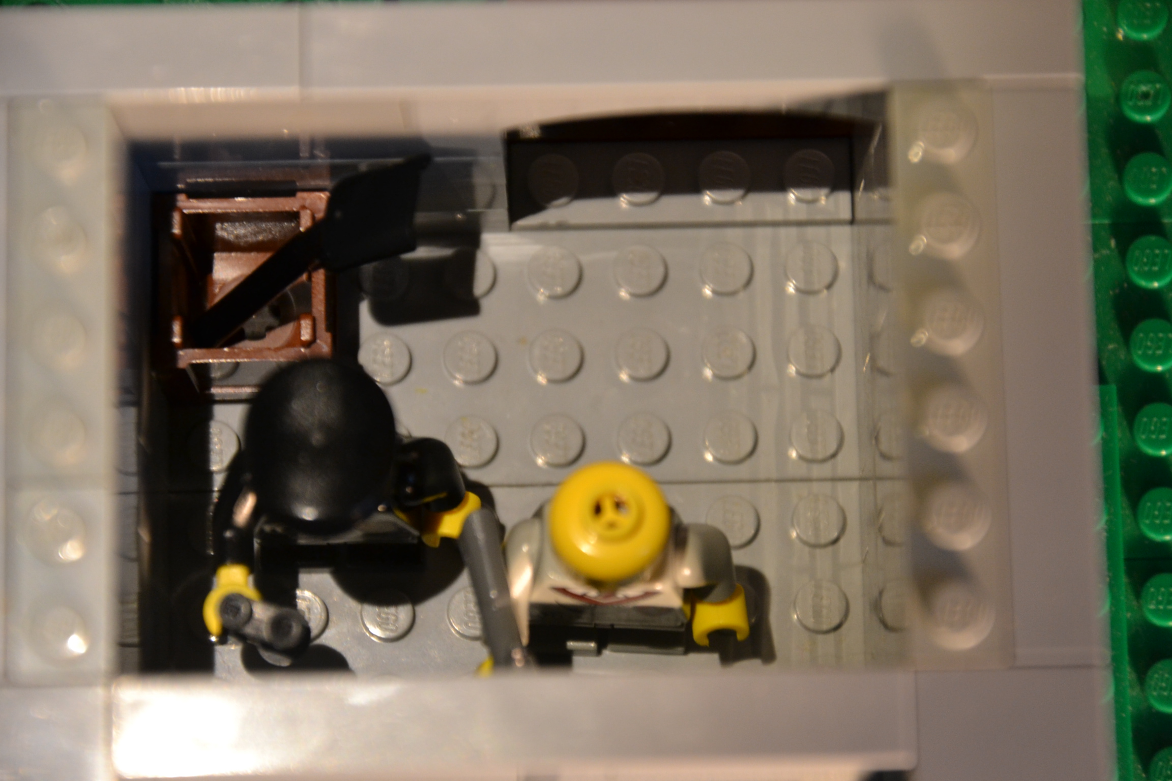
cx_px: 586
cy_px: 390
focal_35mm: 158
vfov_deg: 8.7
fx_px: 5127
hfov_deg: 13.0
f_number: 5.6
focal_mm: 105
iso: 1000
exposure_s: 1/60
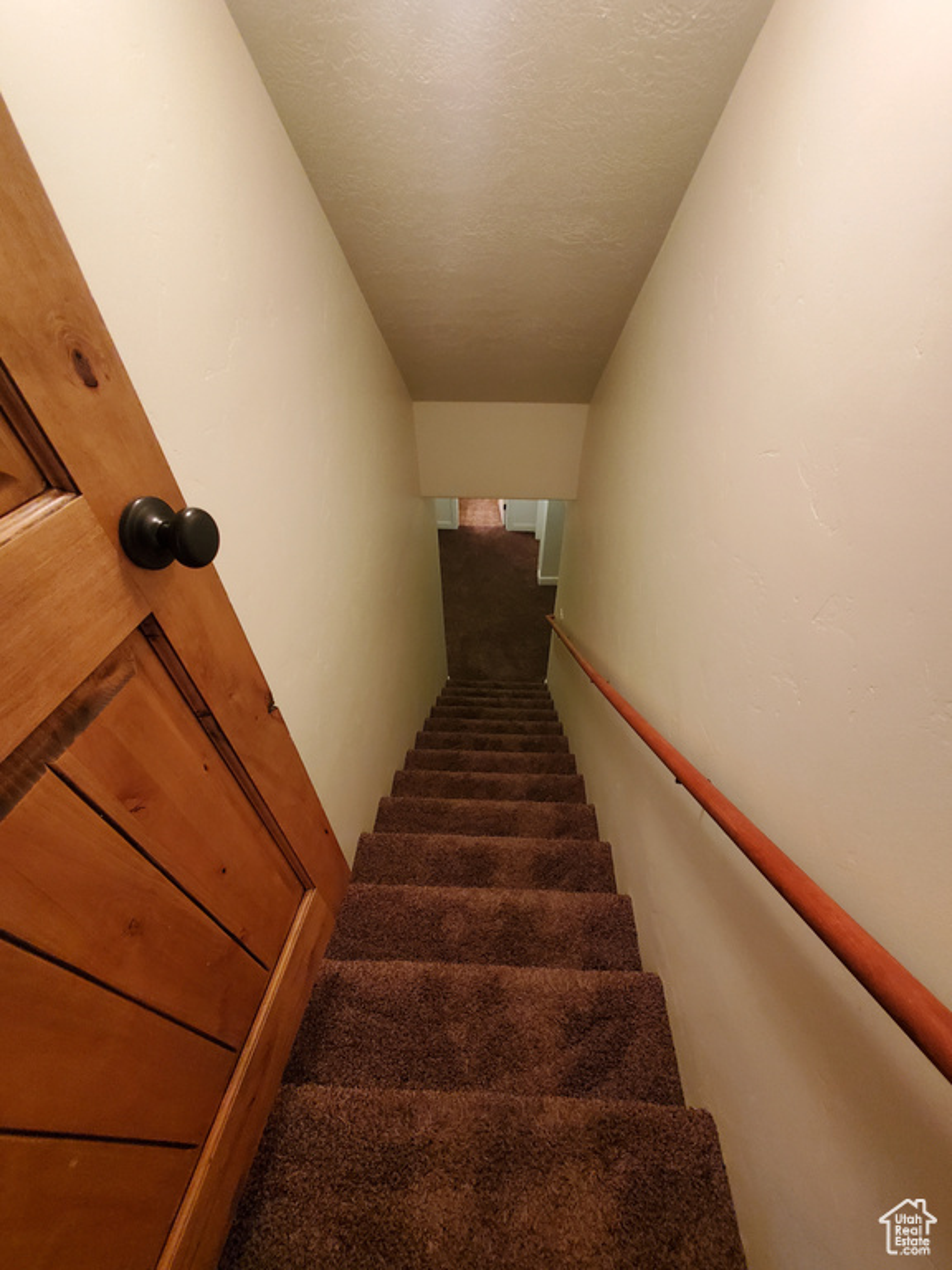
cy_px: 635
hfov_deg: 89.9
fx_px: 477
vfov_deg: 106.2
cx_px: 476
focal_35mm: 13
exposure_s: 1/60
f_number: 2.2
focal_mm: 1.8
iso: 500
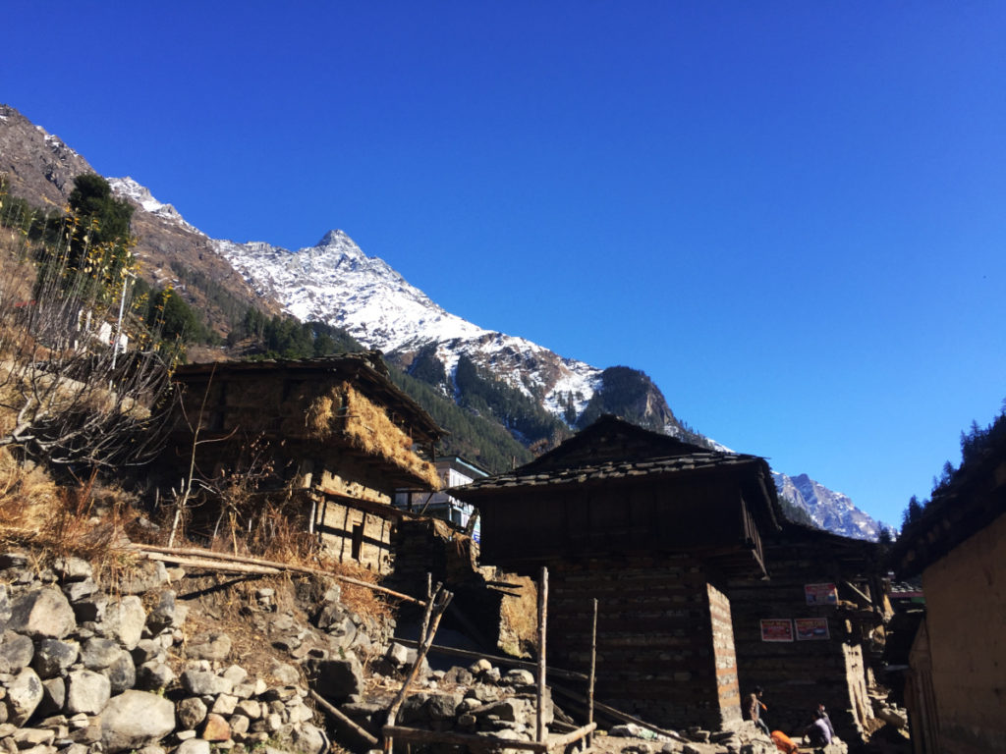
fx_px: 843
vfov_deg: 48.2
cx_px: 503
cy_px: 377
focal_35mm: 29
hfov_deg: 61.7
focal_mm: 4.15
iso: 32
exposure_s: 1/1236
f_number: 2.2
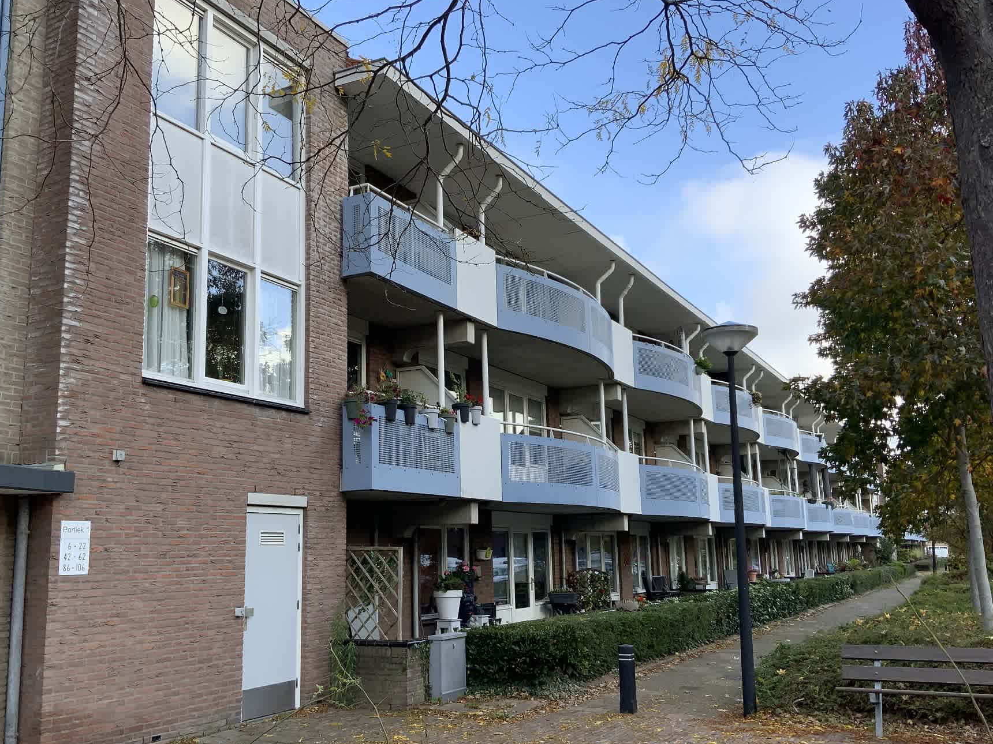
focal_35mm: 34
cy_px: 384
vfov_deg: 41.8
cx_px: 448
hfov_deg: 53.9
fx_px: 975
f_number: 1.8
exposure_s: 1/442
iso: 16
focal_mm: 3
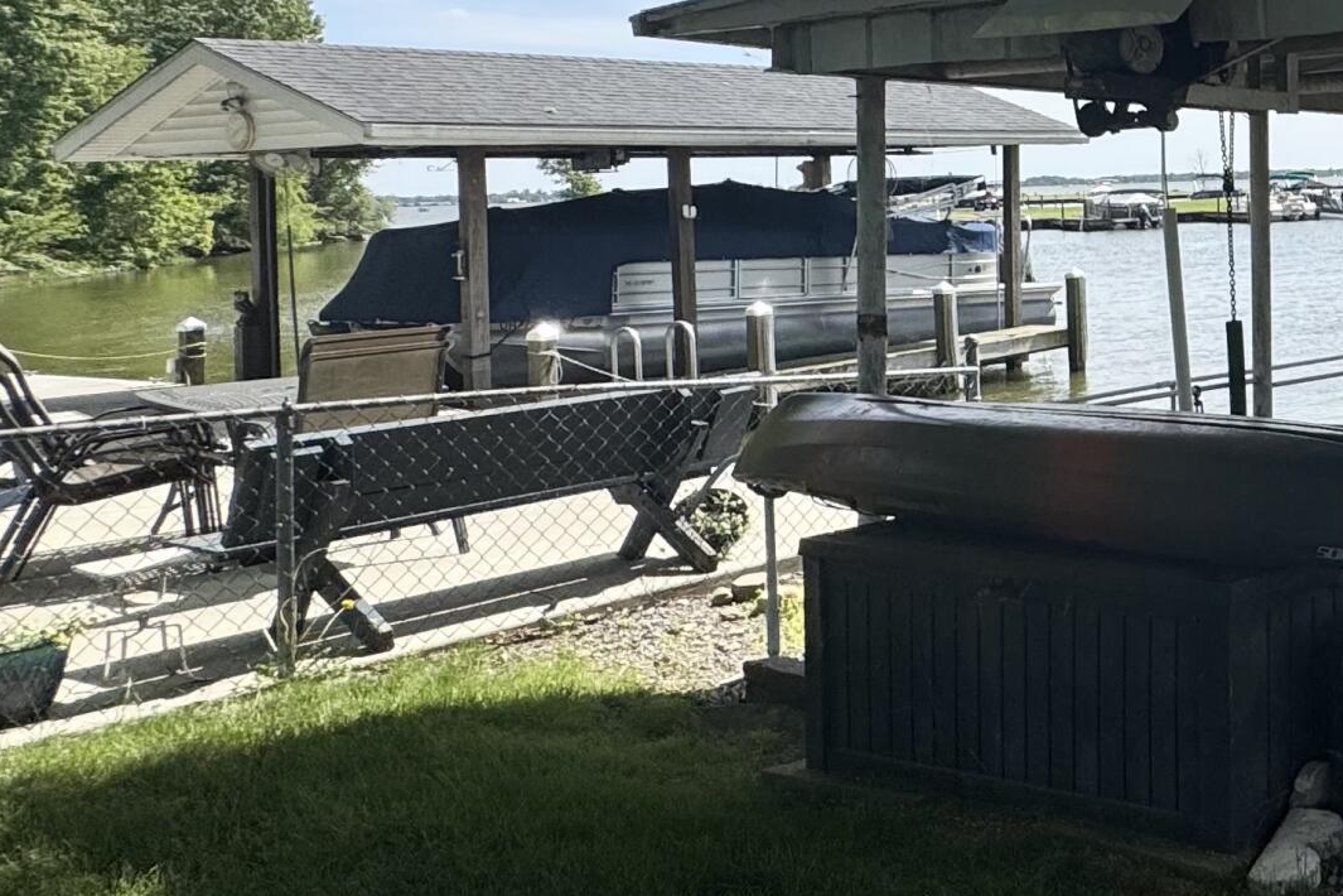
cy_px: 188
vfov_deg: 31.8
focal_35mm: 41
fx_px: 1529
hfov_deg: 35.2
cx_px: 1685
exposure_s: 1/2415
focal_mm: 2.22
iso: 50
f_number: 2.2
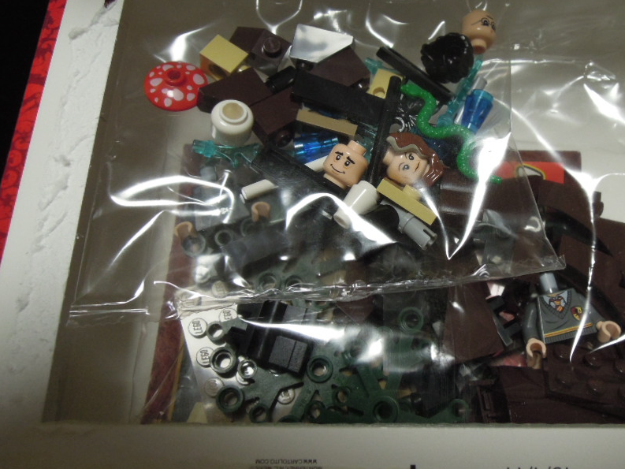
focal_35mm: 31
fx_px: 560
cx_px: 402
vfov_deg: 45.3
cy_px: 200
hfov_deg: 57.4
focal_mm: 4.3
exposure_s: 1/20
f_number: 2.8
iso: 400
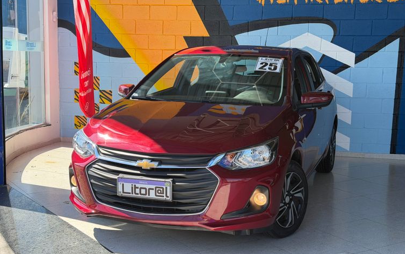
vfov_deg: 24.9
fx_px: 574
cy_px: 137
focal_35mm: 52
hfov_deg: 38.9
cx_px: 206
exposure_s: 1/615
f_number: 1.78
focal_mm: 6.76
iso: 100
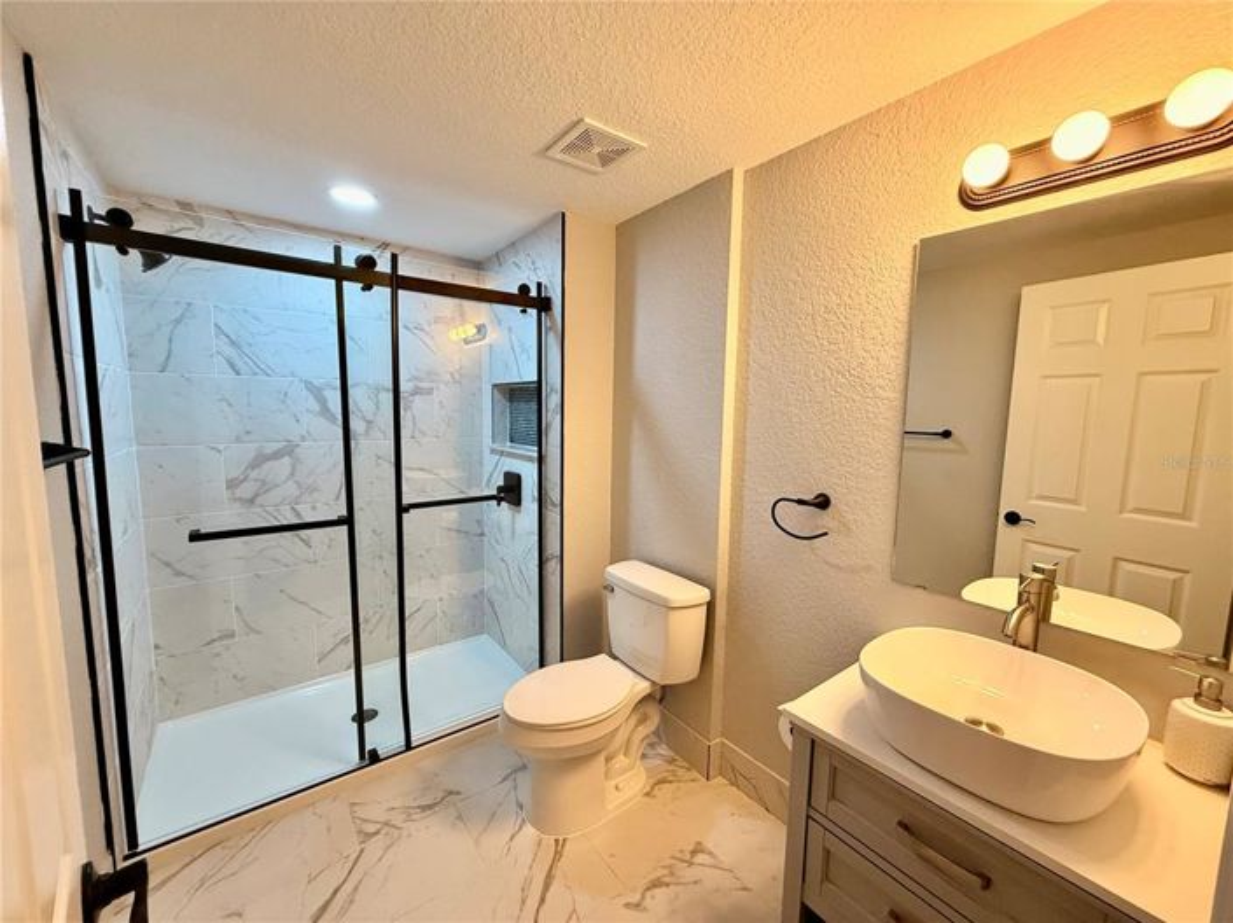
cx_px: 616
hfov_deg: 102.1
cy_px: 462
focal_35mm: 14
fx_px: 498
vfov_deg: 85.6
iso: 320
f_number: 2.2
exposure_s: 1/120
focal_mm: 2.22
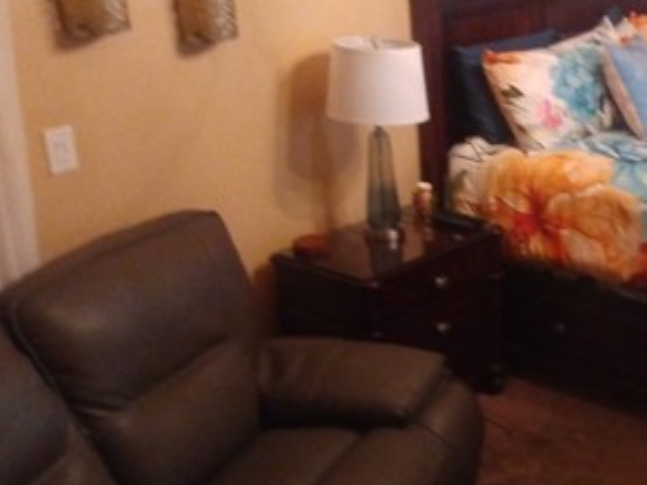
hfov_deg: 37.4
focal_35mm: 44
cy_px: 267
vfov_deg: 32.8
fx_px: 822
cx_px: 678
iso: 759
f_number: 2
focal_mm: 3.54
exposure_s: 1/24
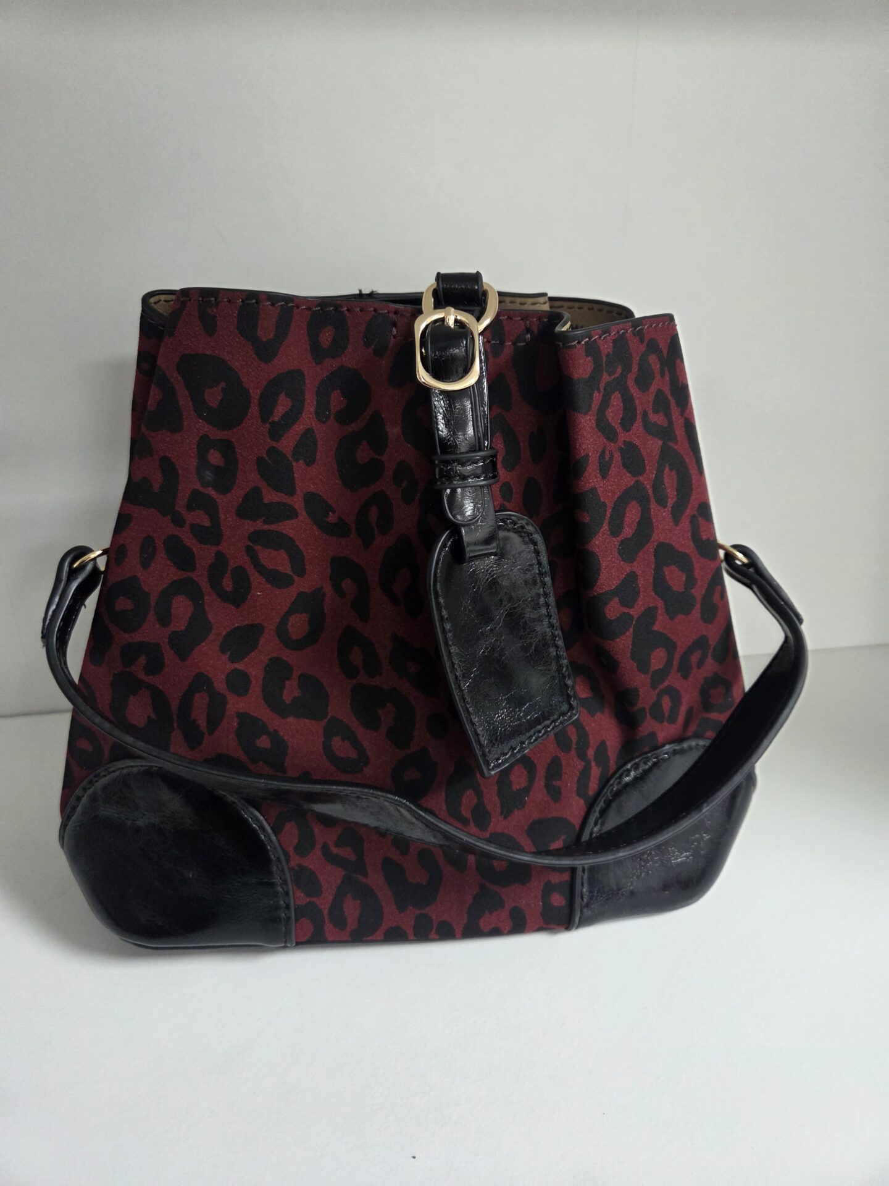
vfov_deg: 73.9
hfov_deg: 58.9
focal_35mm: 23
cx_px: 444
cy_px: 593
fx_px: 788
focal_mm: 5.4
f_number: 1.8
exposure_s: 1/100
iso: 500
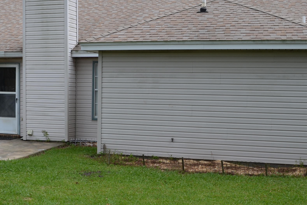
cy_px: 126
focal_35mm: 57
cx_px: 108
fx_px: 486
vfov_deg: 23.7
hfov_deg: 34.8
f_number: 7.1
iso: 100
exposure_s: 1/200
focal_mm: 20
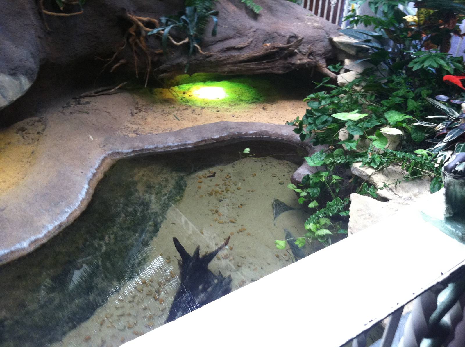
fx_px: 469
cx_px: 232
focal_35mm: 35
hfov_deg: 52.7
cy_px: 174
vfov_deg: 40.6
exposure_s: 1/15
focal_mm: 3.85
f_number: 2.8
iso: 200
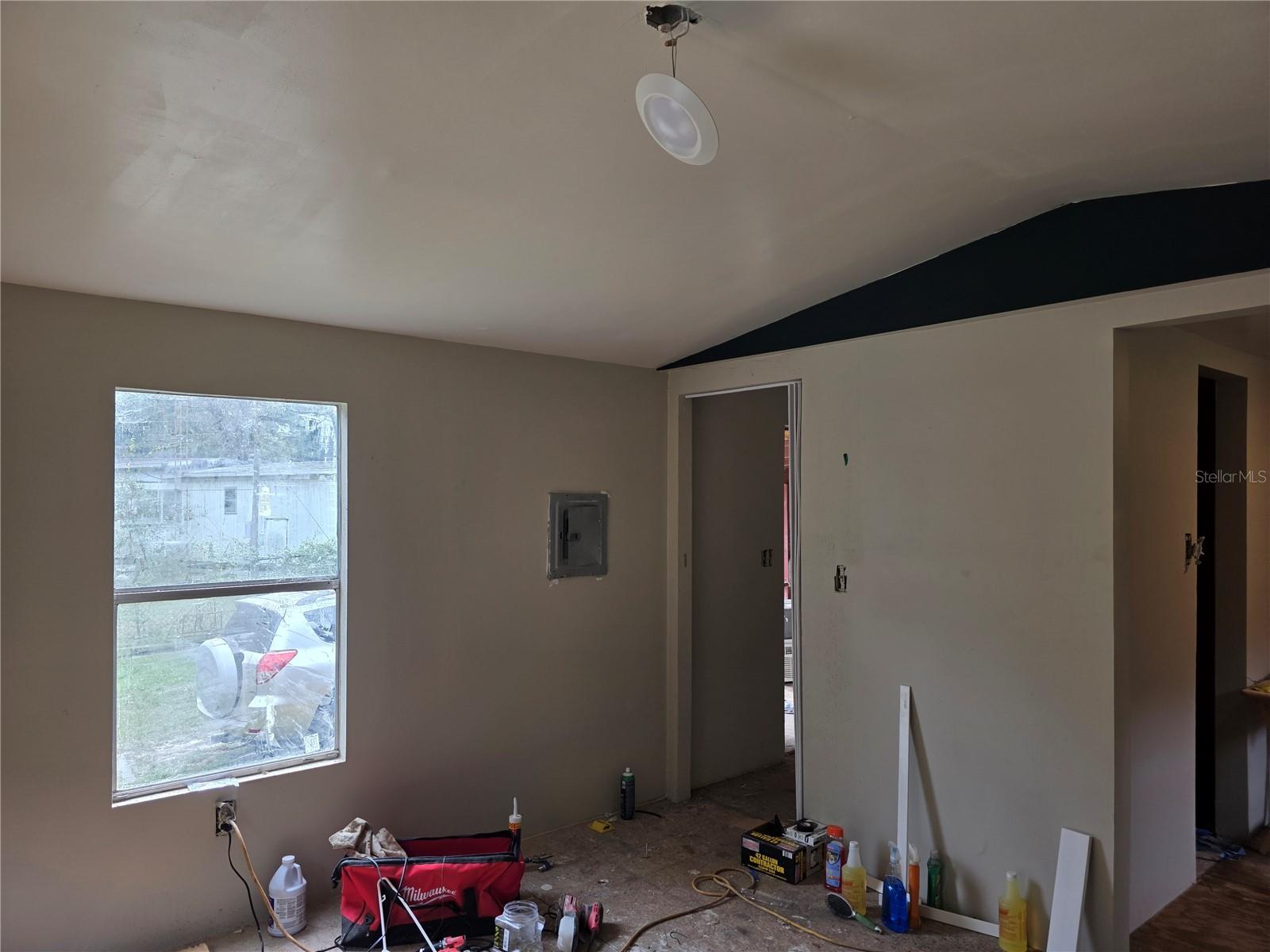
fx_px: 844
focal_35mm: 23
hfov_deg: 73.9
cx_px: 635
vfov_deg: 58.9
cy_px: 476
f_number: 1.7
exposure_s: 1/180
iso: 50
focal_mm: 6.3
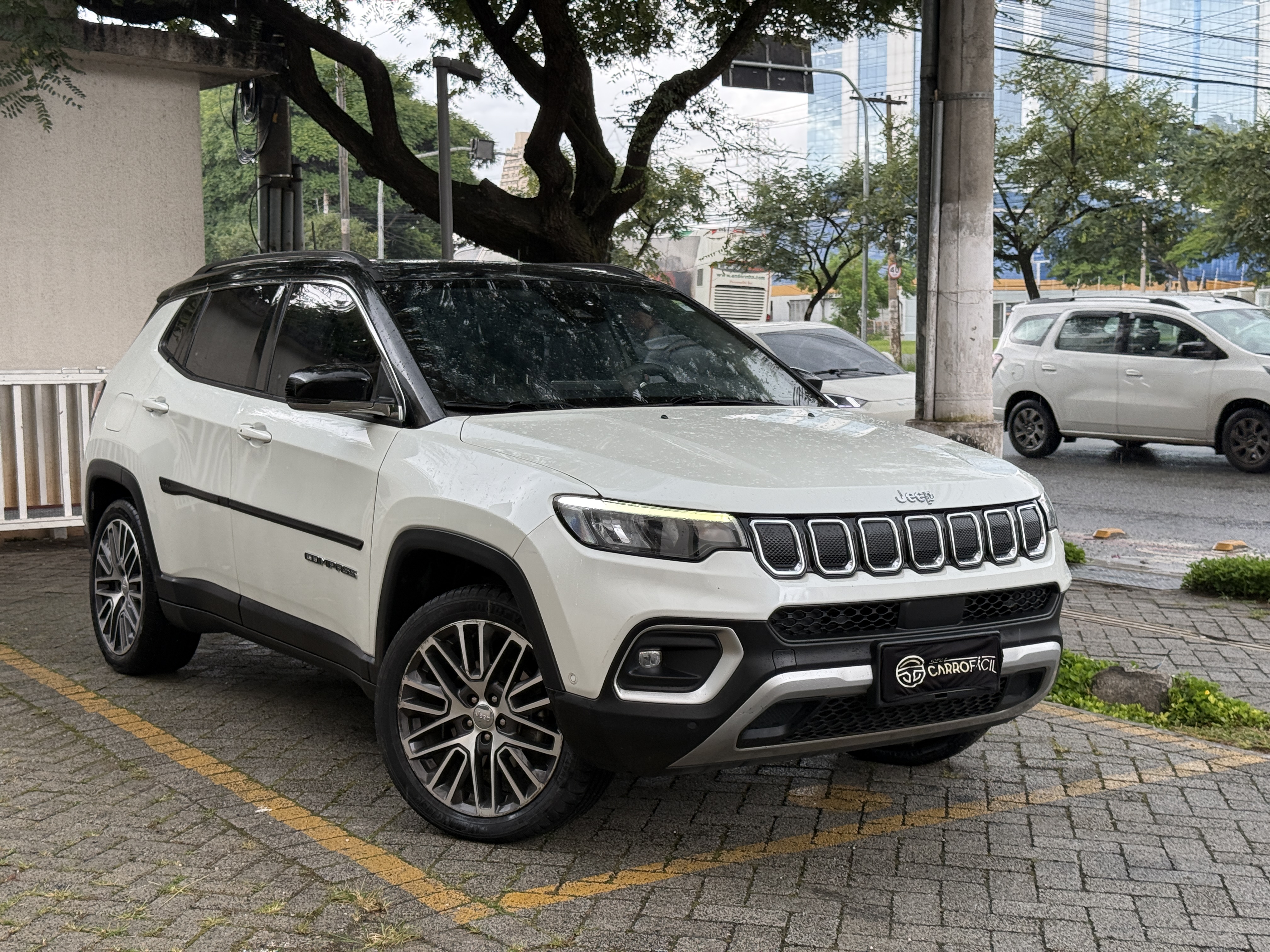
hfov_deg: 39.7
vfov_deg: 30.3
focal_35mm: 48
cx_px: 635
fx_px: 1761
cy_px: 476
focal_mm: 6.76
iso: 64
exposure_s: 1/284
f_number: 1.78
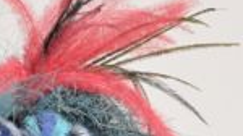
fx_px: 2377
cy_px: 289
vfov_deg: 3.3
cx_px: 167
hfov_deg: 5.9
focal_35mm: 369
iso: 400
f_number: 5.6
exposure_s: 1/100
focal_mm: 55
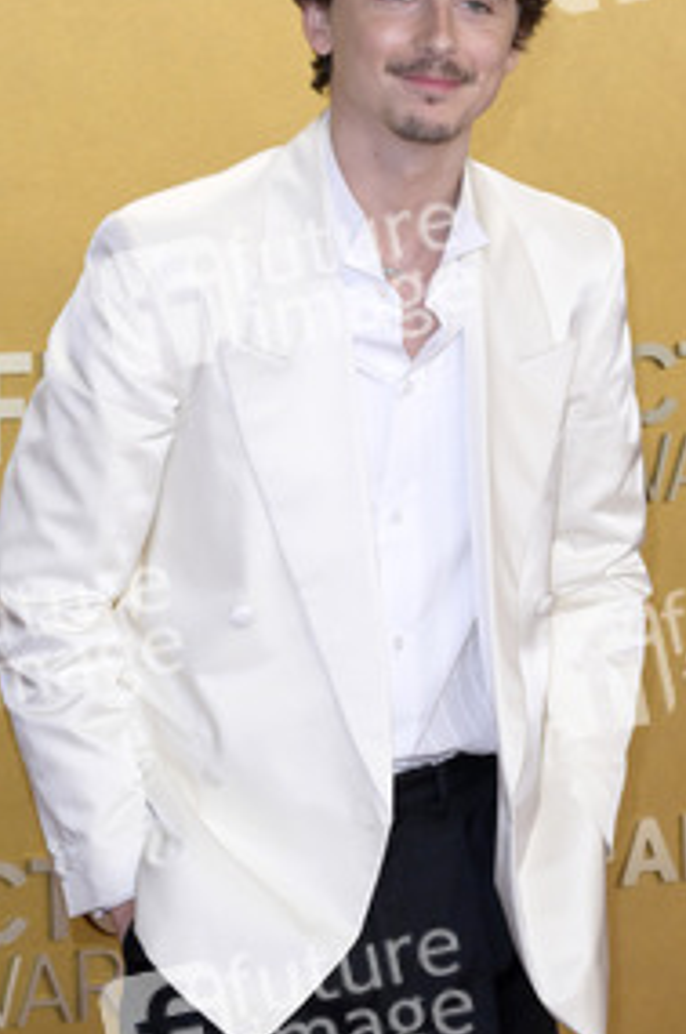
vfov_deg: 16.4
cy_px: 472
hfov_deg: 10.9
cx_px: 392
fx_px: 3586
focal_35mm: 125
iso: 2500
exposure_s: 1/200
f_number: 8
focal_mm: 89
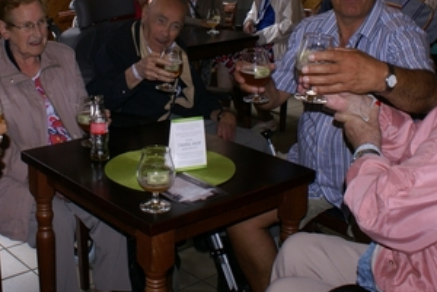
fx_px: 655
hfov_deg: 36.4
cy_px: 20
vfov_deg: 24.2
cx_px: 140
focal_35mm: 54
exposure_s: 1/60
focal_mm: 18
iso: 200
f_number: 5
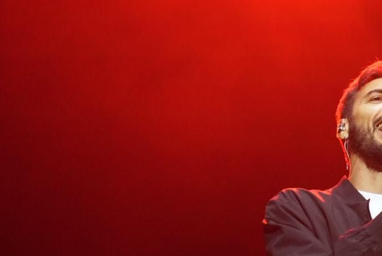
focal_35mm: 166
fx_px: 1763
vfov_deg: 8.3
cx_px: 383
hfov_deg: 12.2
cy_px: 155
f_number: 2.8
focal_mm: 63
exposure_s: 1/640
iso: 3200
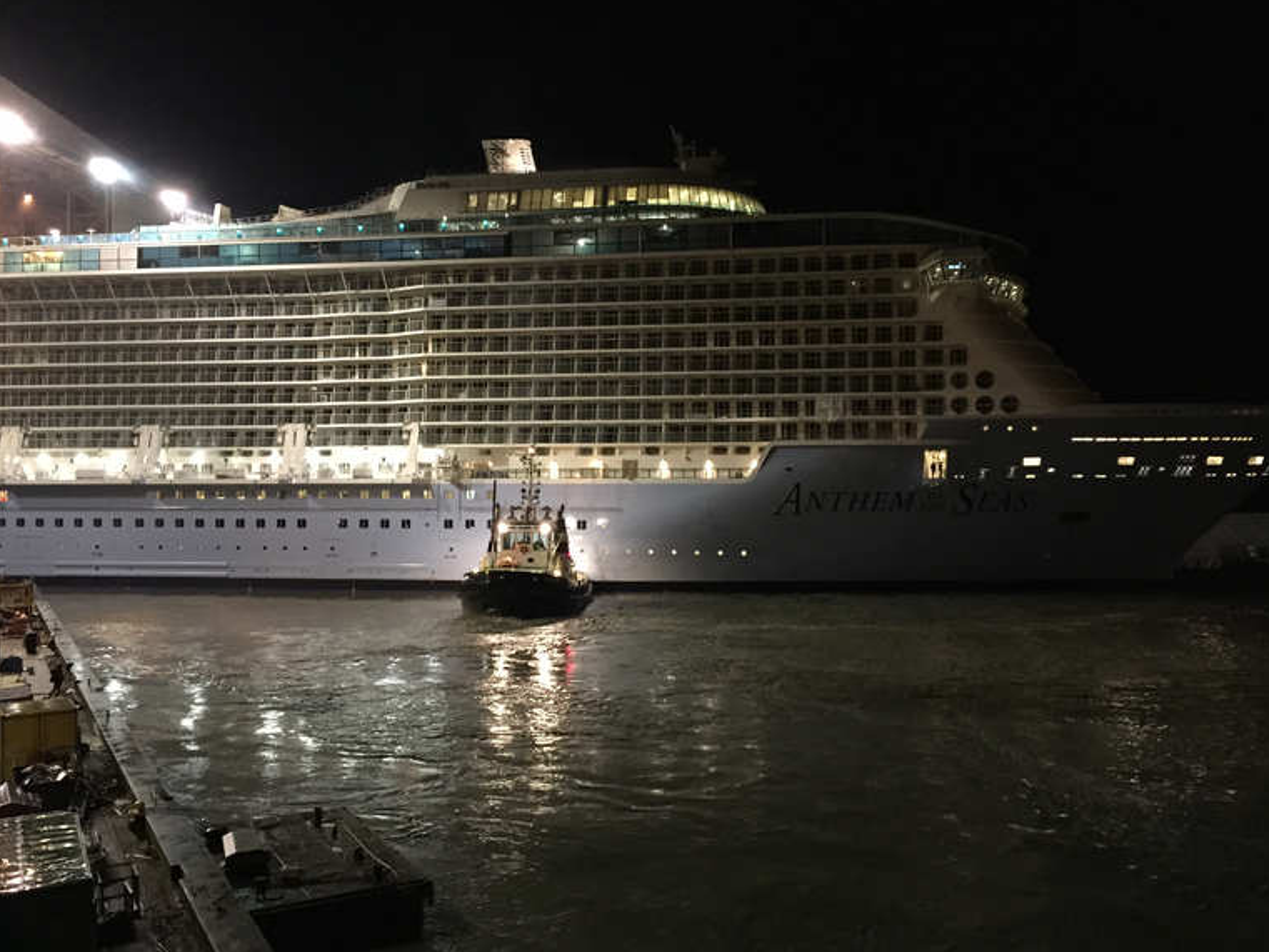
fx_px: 1173
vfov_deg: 44.2
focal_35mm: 32
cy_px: 490
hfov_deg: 56.8
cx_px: 630
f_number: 2.2
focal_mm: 4.15
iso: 320
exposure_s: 1/15
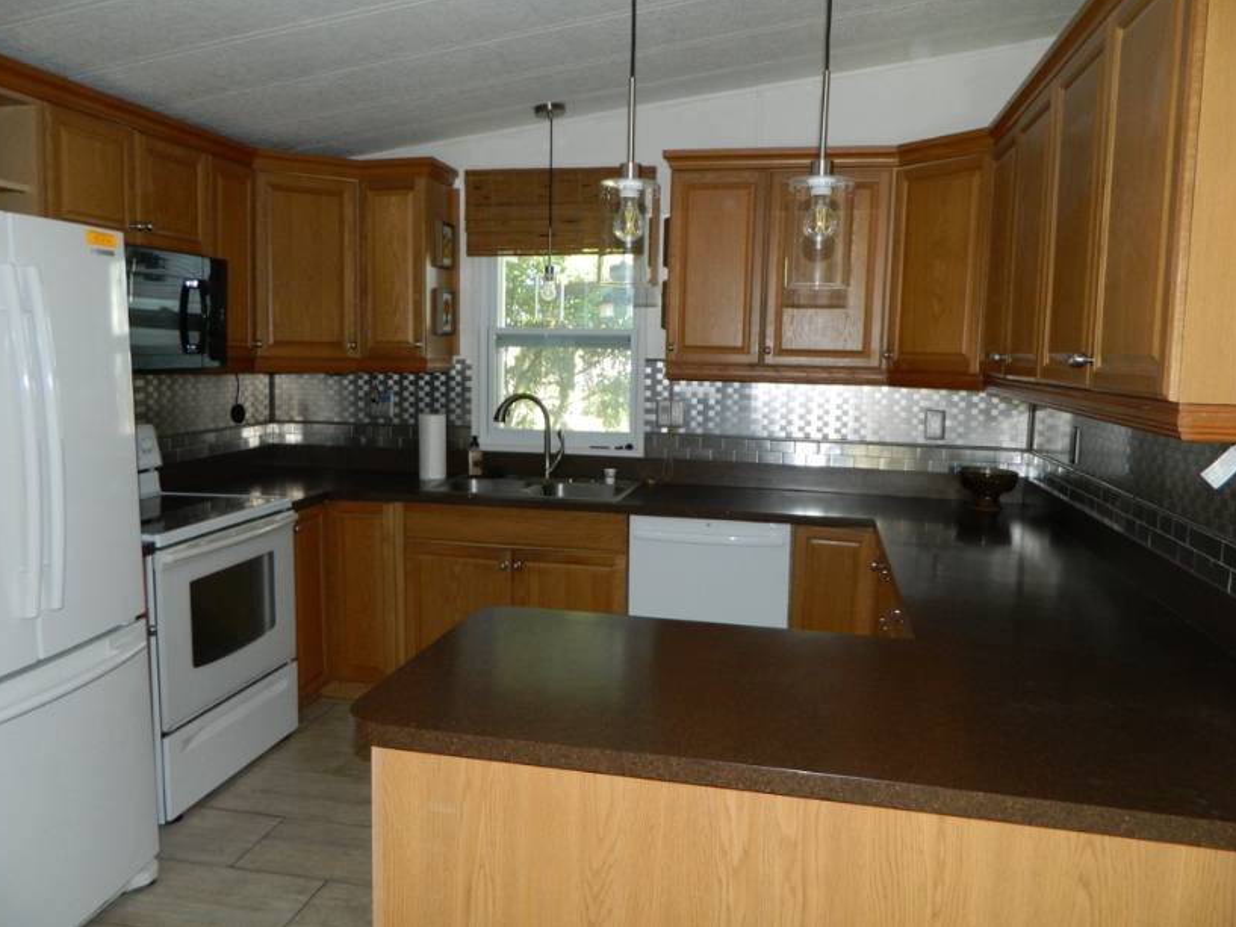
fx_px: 928
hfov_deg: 67.3
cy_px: 448
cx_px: 602
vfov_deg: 53.1
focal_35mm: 26
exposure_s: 1/30
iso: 200
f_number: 3.1
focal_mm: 4.5
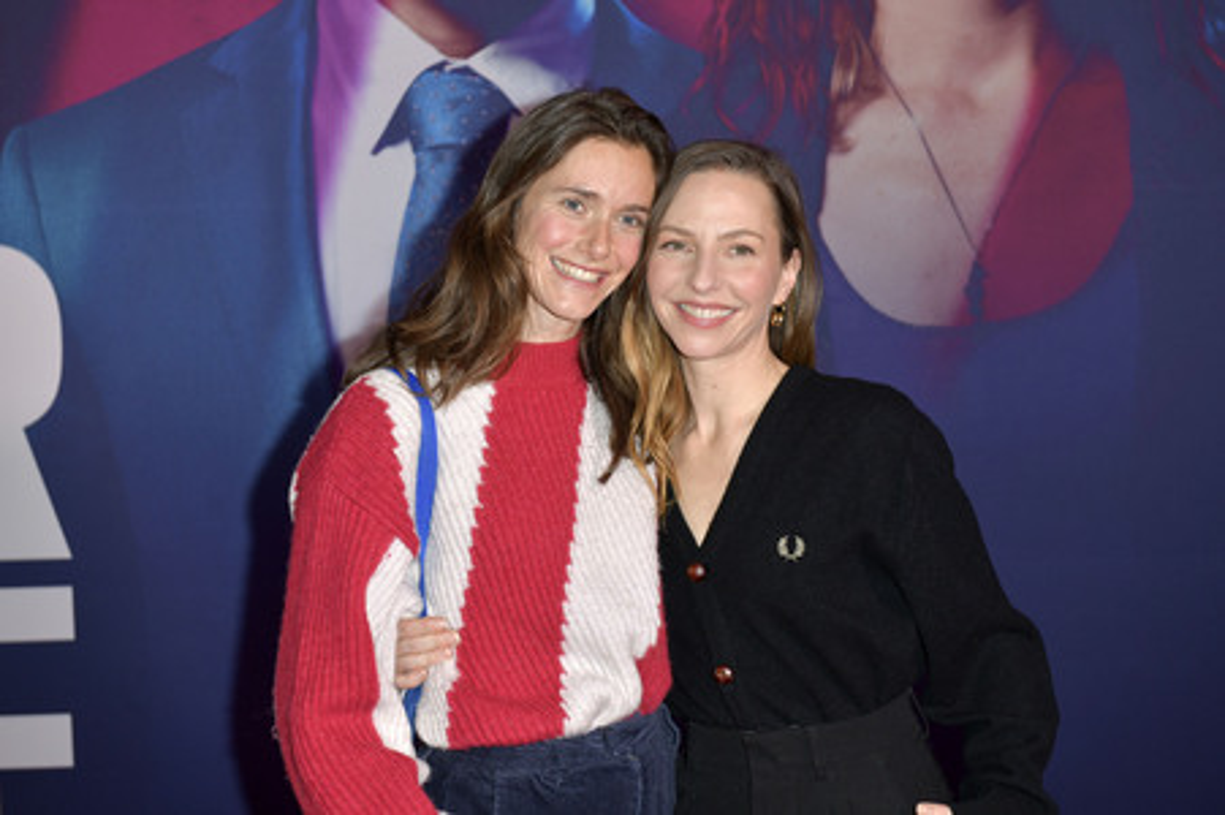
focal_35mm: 62
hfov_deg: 32.4
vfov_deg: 21.9
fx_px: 2108
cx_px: 612
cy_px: 408
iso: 800
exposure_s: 1/200
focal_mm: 62
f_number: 5.6
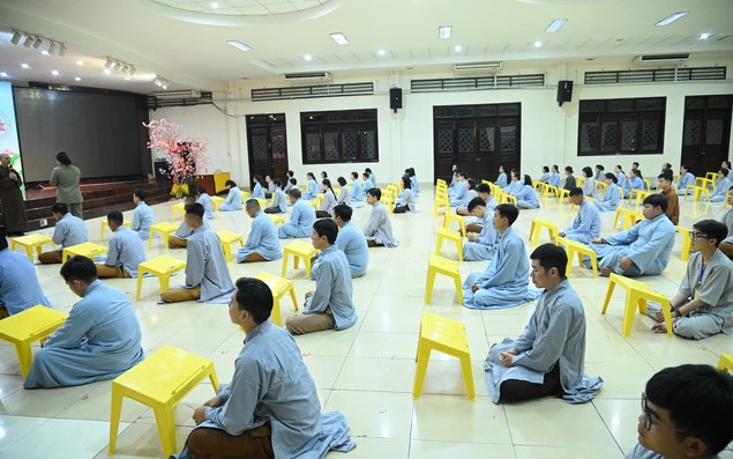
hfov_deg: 72.5
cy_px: 244
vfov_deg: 49.3
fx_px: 499
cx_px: 373
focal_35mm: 25
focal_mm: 24
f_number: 4
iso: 6400
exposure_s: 1/125
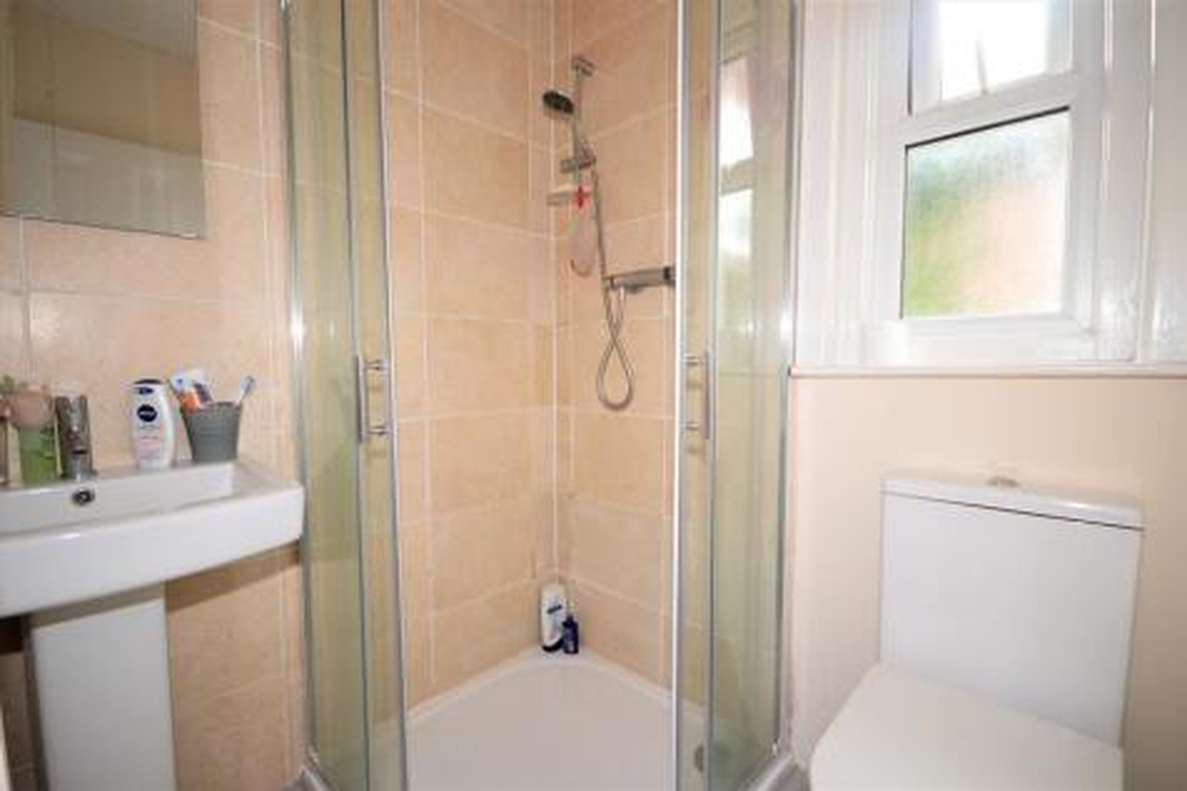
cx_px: 594
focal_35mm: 15
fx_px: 494
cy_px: 396
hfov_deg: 100.4
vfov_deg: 77.3
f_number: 4
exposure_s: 1/60
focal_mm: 10
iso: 720
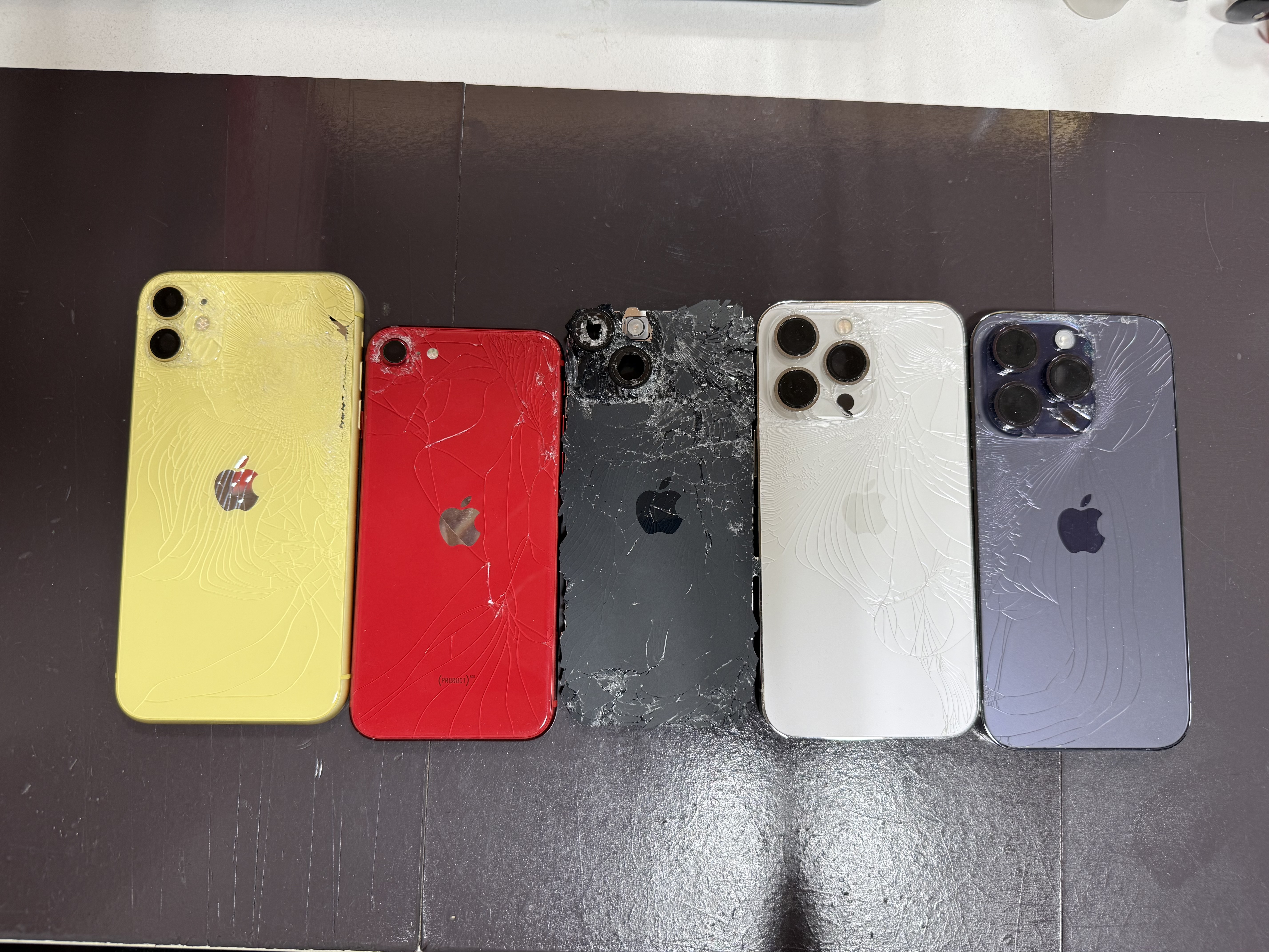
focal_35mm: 24
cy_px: 476
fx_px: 880
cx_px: 634
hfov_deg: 71.6
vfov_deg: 56.8
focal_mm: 6.76
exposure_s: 1/120
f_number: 1.78
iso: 100
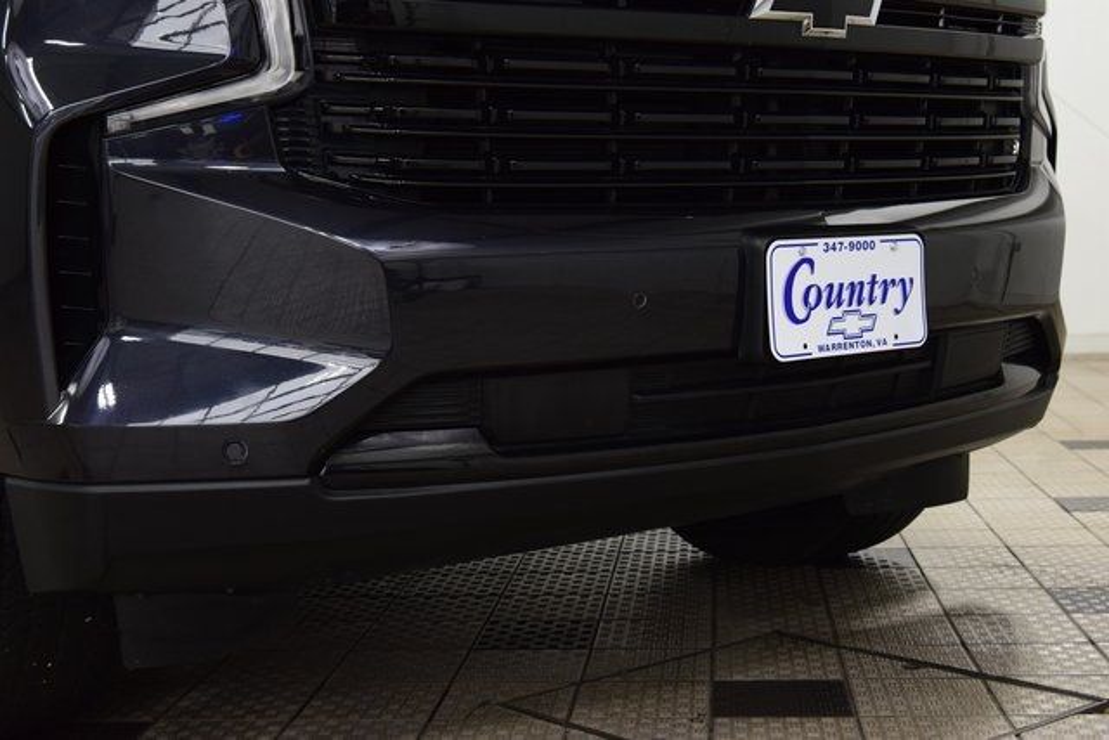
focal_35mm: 57
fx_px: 1756
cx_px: 554
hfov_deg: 35.0
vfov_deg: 23.8
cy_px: 370
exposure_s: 1/60
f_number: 6.3
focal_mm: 38
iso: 1600
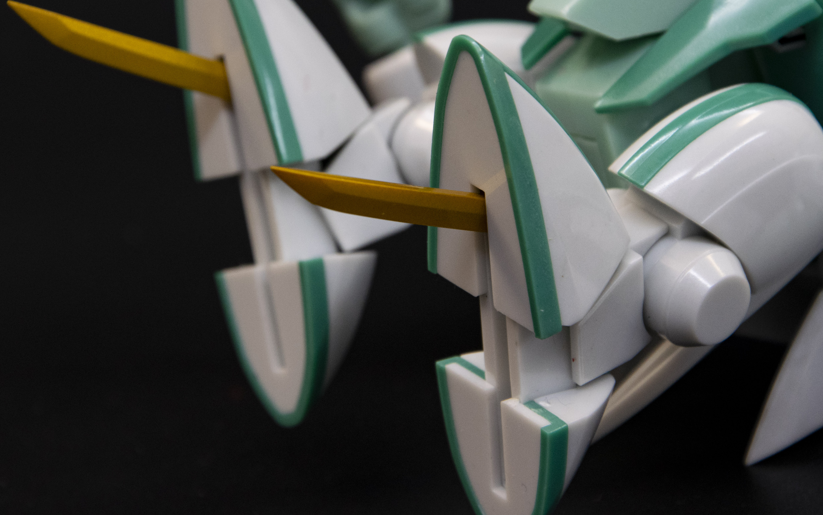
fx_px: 5265
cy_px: 150
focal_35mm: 235
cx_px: 321
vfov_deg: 5.6
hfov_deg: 8.9
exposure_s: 1/10
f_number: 9
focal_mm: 105
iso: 800
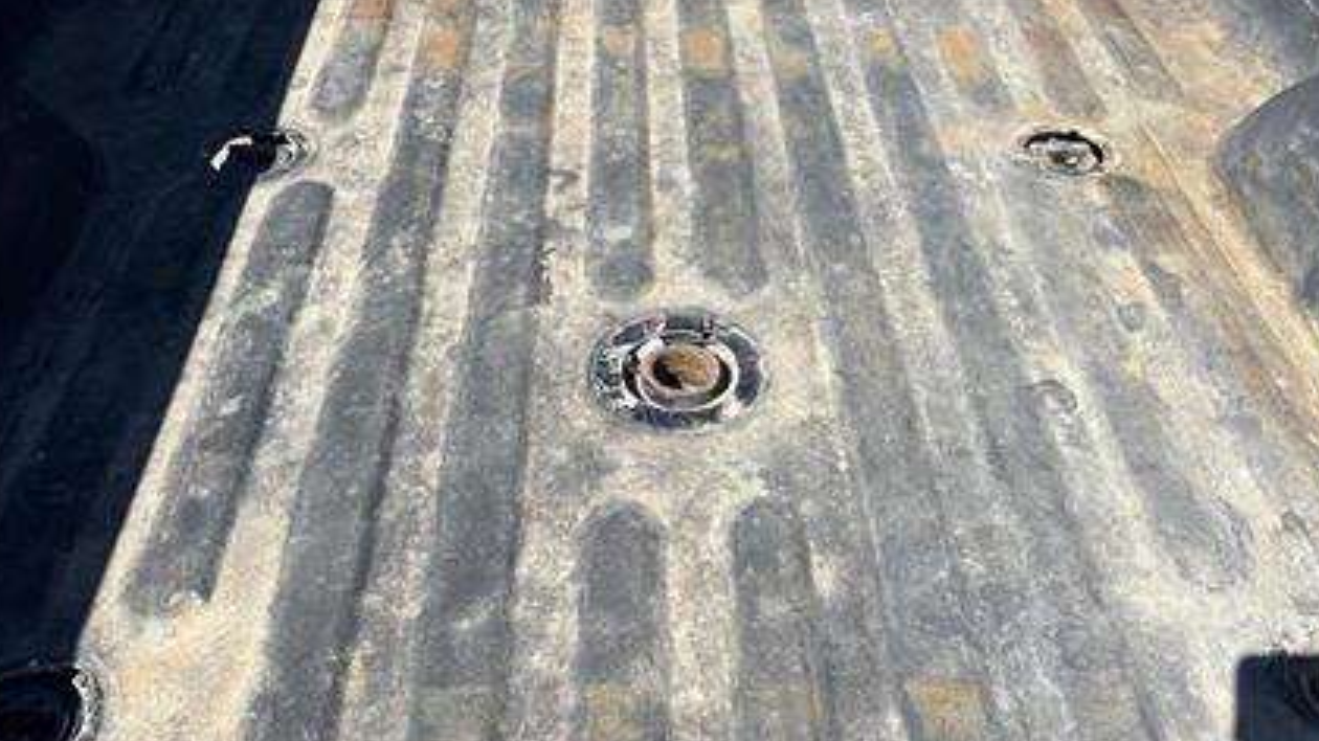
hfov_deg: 58.0
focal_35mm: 34
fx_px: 1189
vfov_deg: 34.6
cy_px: 358
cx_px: 694
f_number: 1.6
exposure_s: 1/2747
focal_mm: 5.96
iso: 50
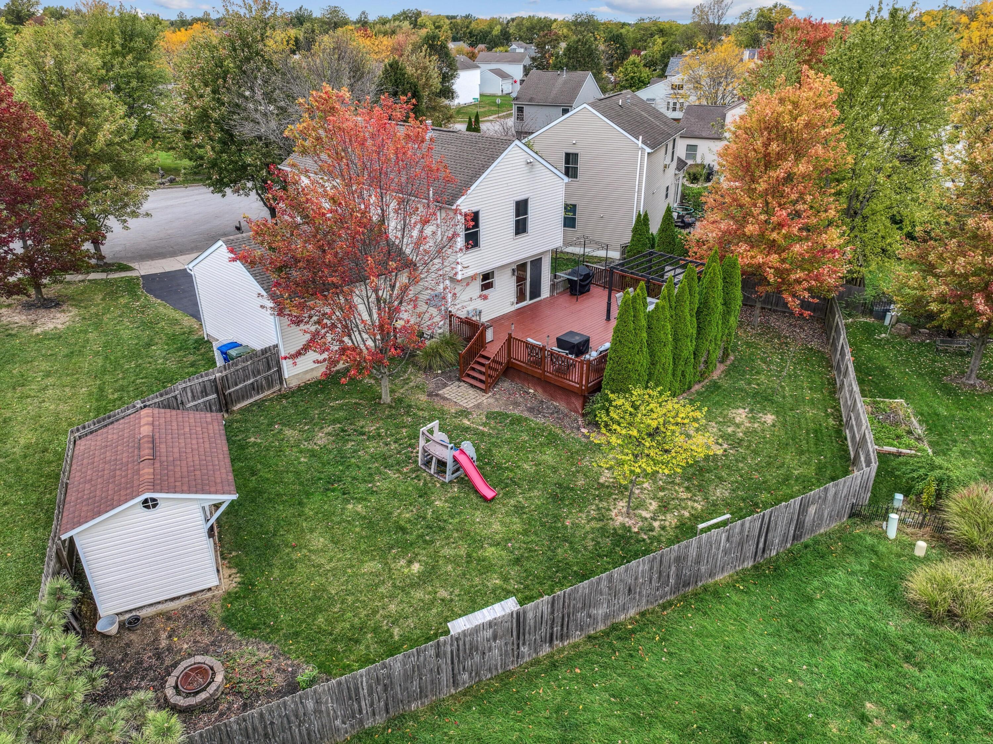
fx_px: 688
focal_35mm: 24
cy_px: 372
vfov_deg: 56.8
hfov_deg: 71.6
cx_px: 496
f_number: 2.8
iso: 130
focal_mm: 12.3
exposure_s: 1/200
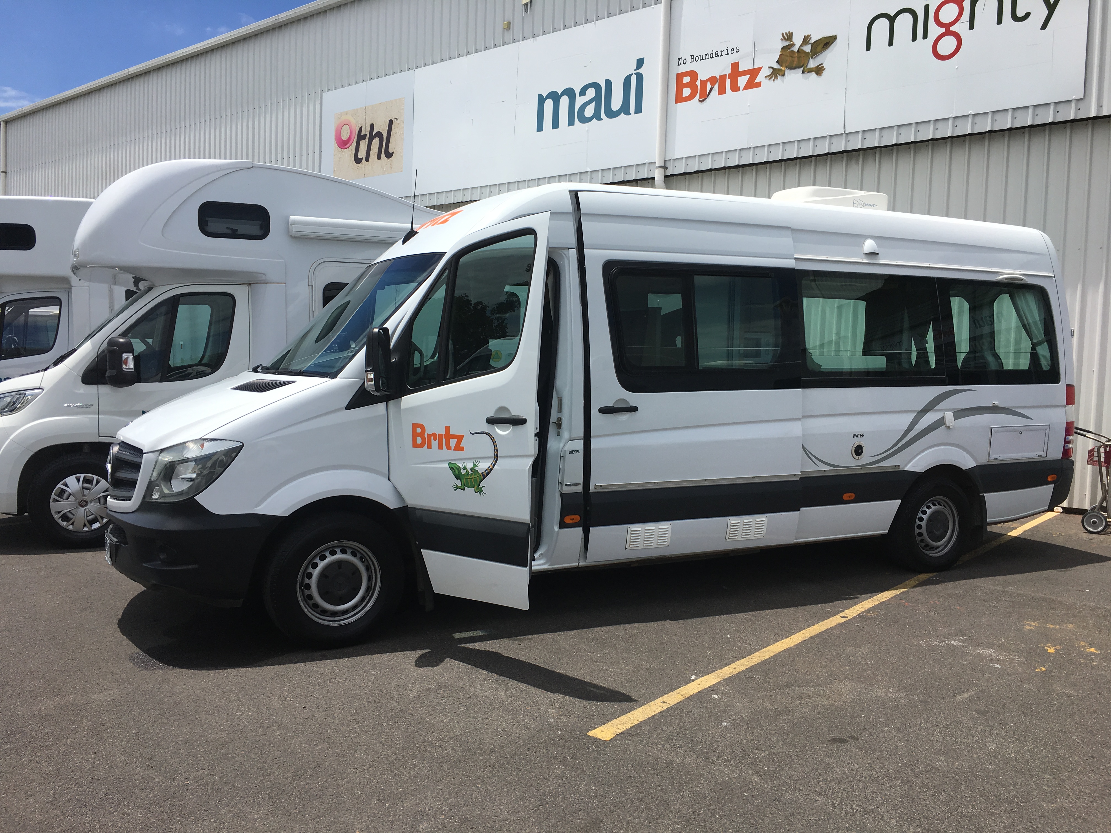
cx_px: 556
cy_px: 416
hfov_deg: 61.7
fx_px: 931
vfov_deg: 48.2
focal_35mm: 29
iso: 25
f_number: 2.2
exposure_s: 1/2653
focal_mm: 4.15
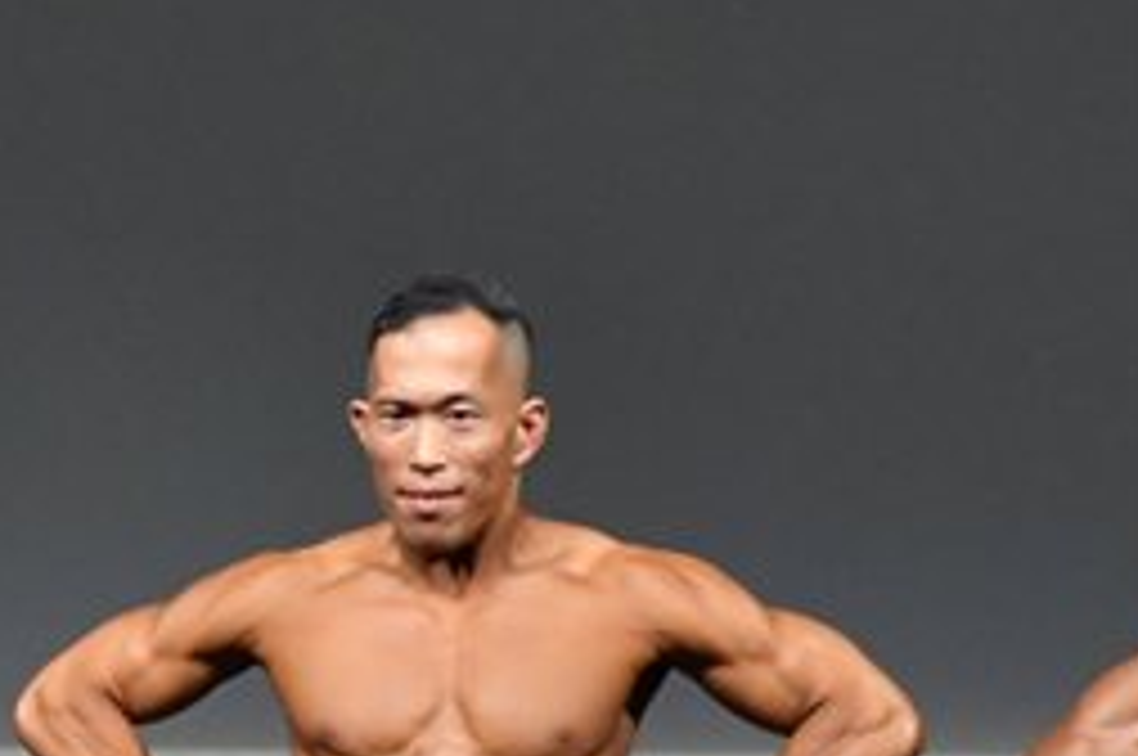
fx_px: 27561
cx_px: -582
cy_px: 1107
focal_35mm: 873
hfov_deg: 2.4
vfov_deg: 1.6
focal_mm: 190
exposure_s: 1/400
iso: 5000
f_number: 5.6
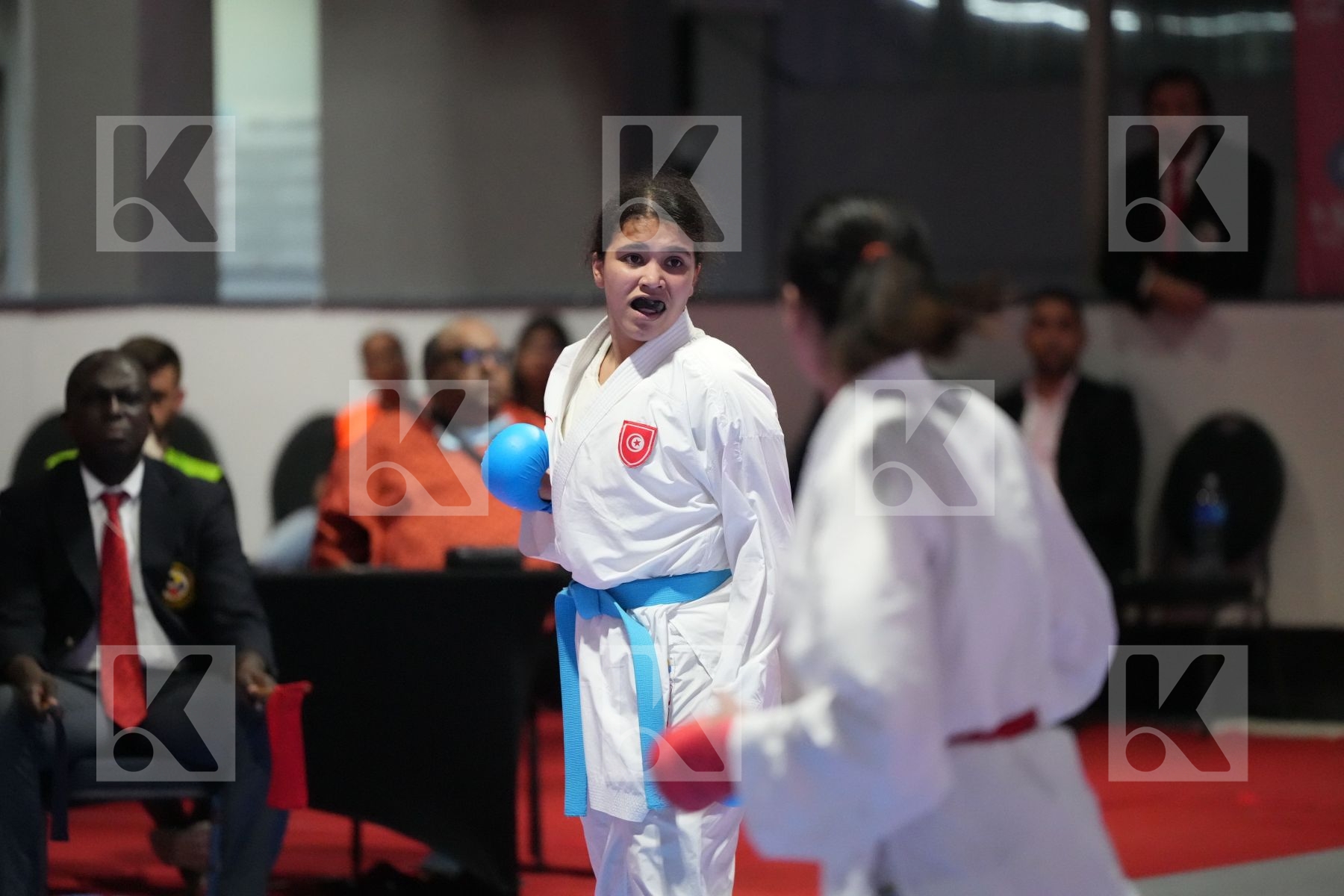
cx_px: 672
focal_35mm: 200
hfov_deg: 10.3
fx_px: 7466
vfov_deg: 6.9
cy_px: 448
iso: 10000
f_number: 2.8
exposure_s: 1/800
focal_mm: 200
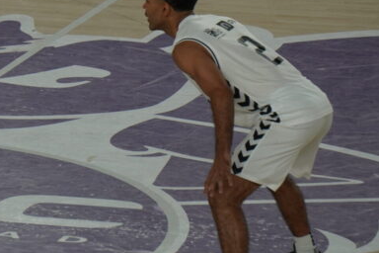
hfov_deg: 3.4
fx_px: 6379
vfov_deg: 2.3
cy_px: 56
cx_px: 85
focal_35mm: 606
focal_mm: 202
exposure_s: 1/500
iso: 800
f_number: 7.1
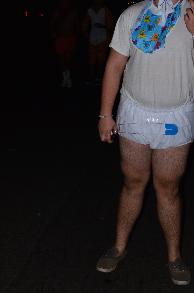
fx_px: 512
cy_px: 94
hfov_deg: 21.2
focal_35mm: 63
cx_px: 156
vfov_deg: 31.7
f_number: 18
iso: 1600
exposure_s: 1/200
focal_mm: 26
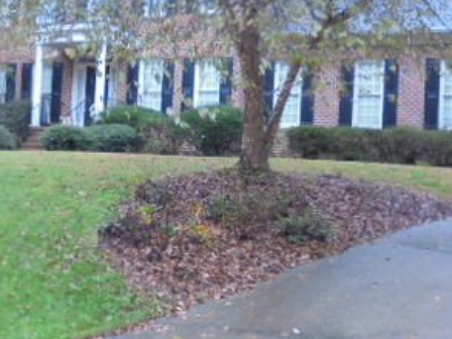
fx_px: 732
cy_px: 183
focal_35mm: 56
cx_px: 177
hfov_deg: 34.2
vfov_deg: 26.1
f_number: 3.5
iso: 100
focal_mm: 4.6
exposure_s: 1/30
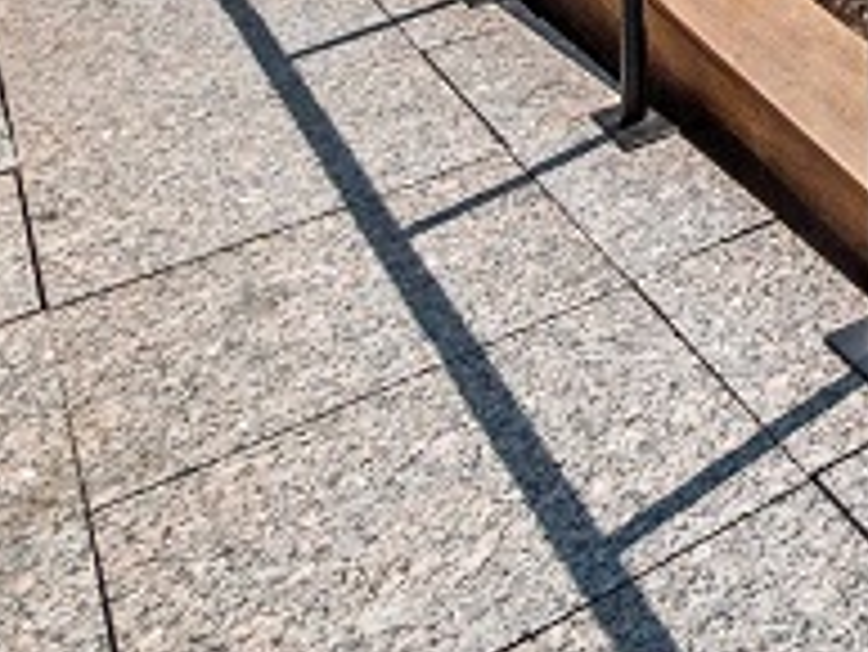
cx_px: 1408
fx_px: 1455
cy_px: -634
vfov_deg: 17.9
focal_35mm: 58
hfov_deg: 23.7
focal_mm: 7
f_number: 10
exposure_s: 1/640
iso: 200
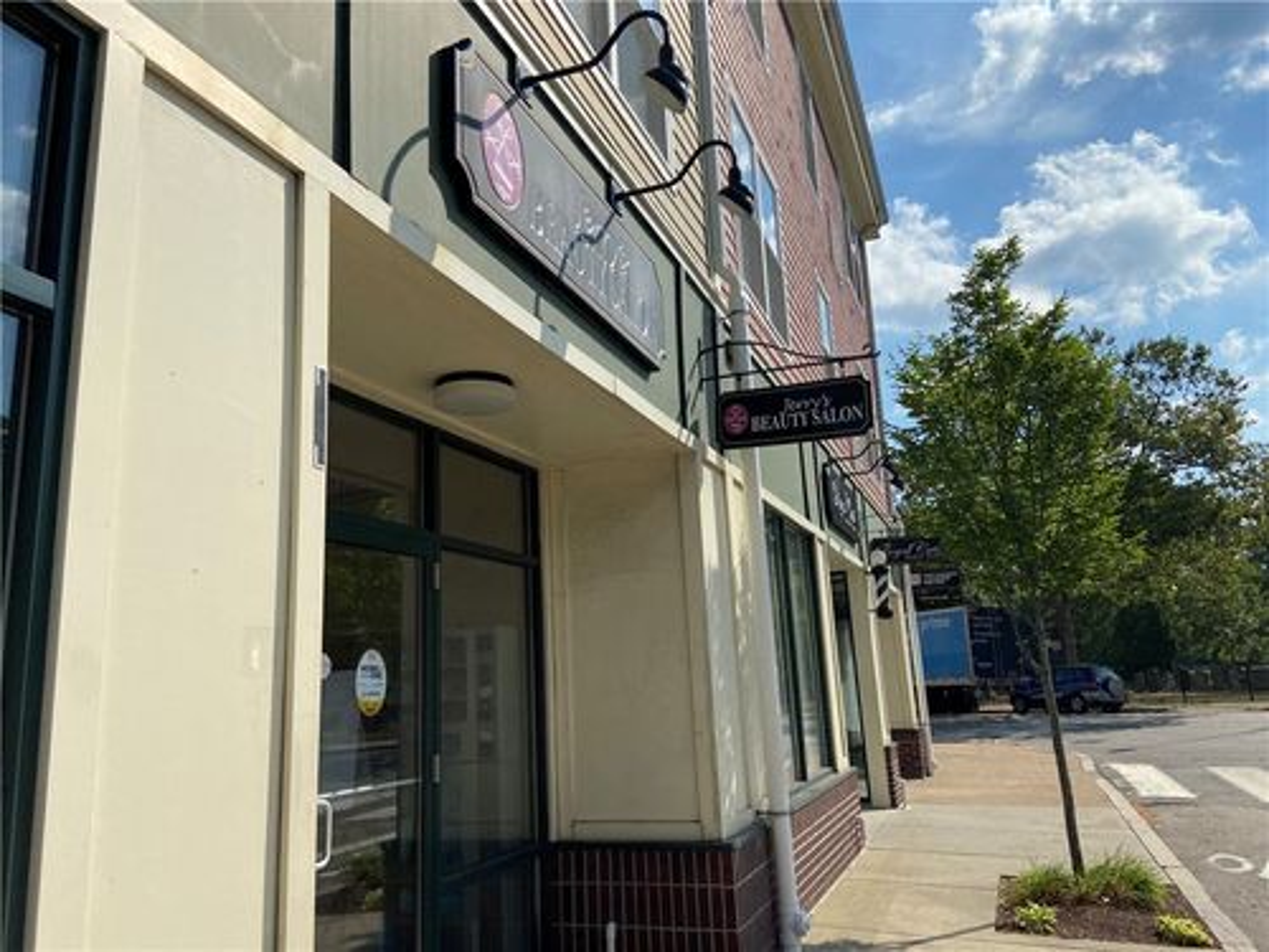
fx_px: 953
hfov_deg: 67.3
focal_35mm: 26
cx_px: 634
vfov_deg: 53.1
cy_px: 476
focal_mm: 4.25
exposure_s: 1/4808
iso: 32
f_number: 1.8
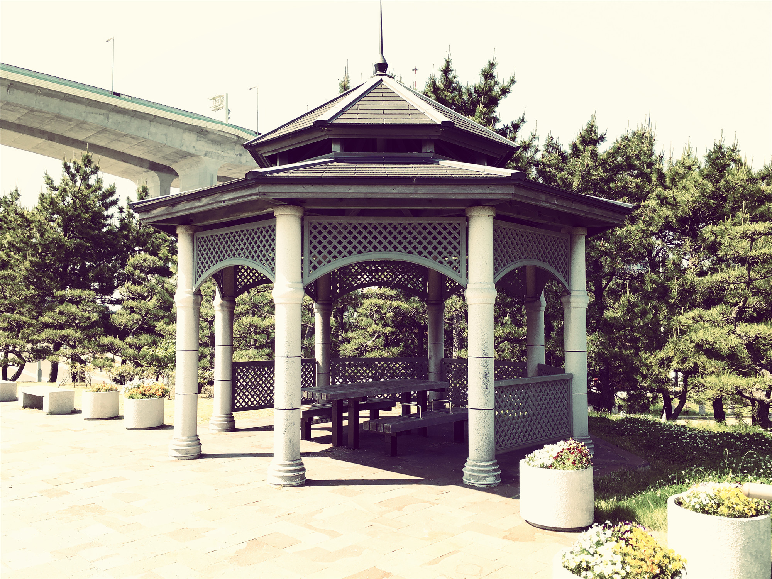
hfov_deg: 61.7
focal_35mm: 29
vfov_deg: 48.2
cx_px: 386
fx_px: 647
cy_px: 290
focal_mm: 4.15
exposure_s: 1/368
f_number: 2.2
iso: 25
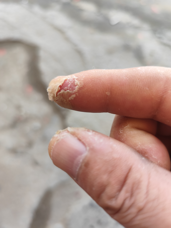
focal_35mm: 23
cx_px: 86
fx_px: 151
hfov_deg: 58.9
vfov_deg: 73.9
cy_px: 114
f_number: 1.65
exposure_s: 1/100
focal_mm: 6.14
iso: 200
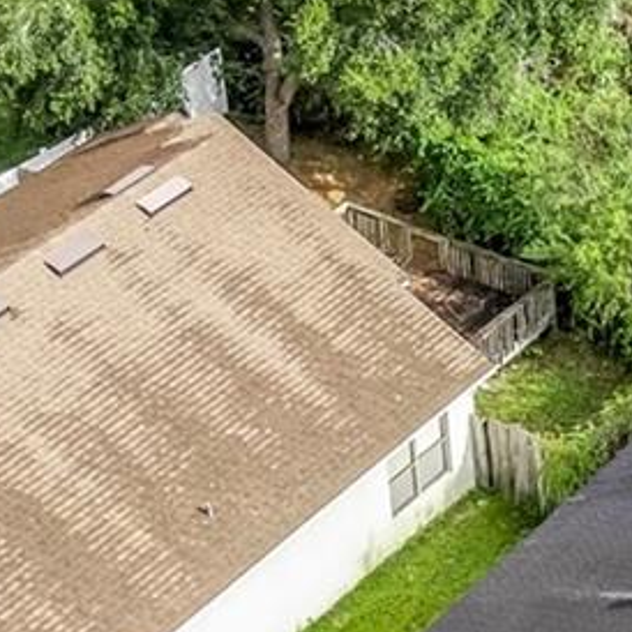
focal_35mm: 109
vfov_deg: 15.5
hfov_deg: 15.5
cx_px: 708
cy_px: 737
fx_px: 2251
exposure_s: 1/320
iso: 100
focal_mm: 8.38
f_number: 2.8
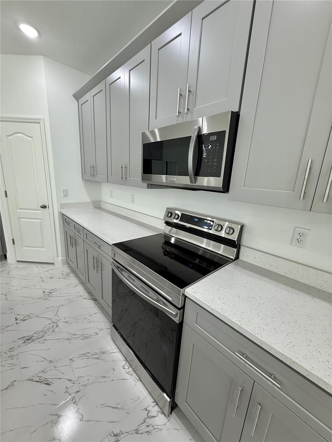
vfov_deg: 102.1
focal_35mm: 14
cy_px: 221
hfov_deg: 85.7
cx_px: 166
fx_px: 179
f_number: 2.2
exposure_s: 1/120
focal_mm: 2.22
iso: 125
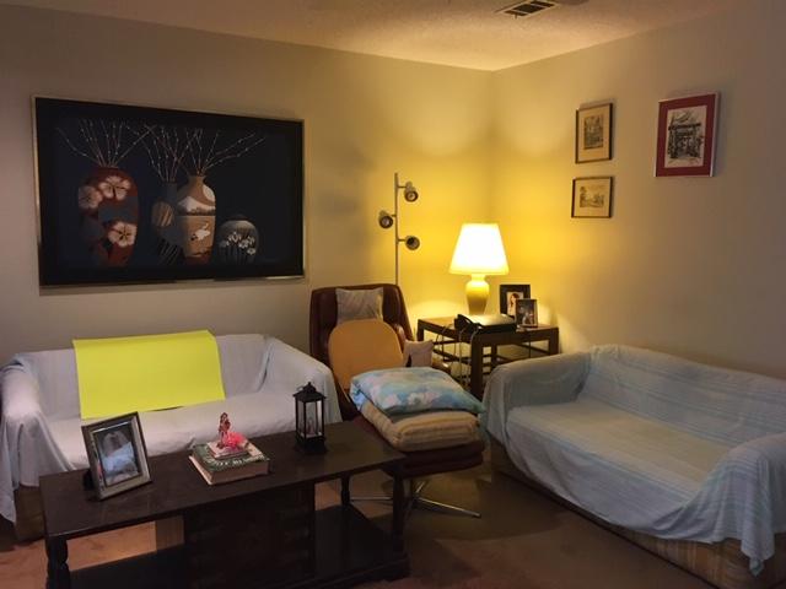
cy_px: 294
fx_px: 658
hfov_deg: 61.7
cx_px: 393
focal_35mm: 29
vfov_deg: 48.2
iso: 200
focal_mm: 4.15
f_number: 2.2
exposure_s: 1/30
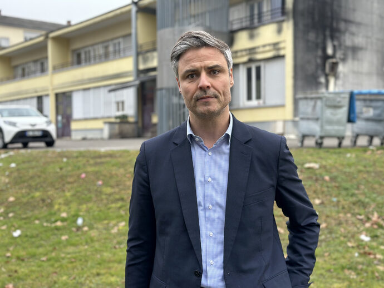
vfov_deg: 30.3
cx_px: 192
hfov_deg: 39.6
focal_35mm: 48
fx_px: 533
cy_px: 144
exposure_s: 1/435
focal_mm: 6.86
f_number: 1.78
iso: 80
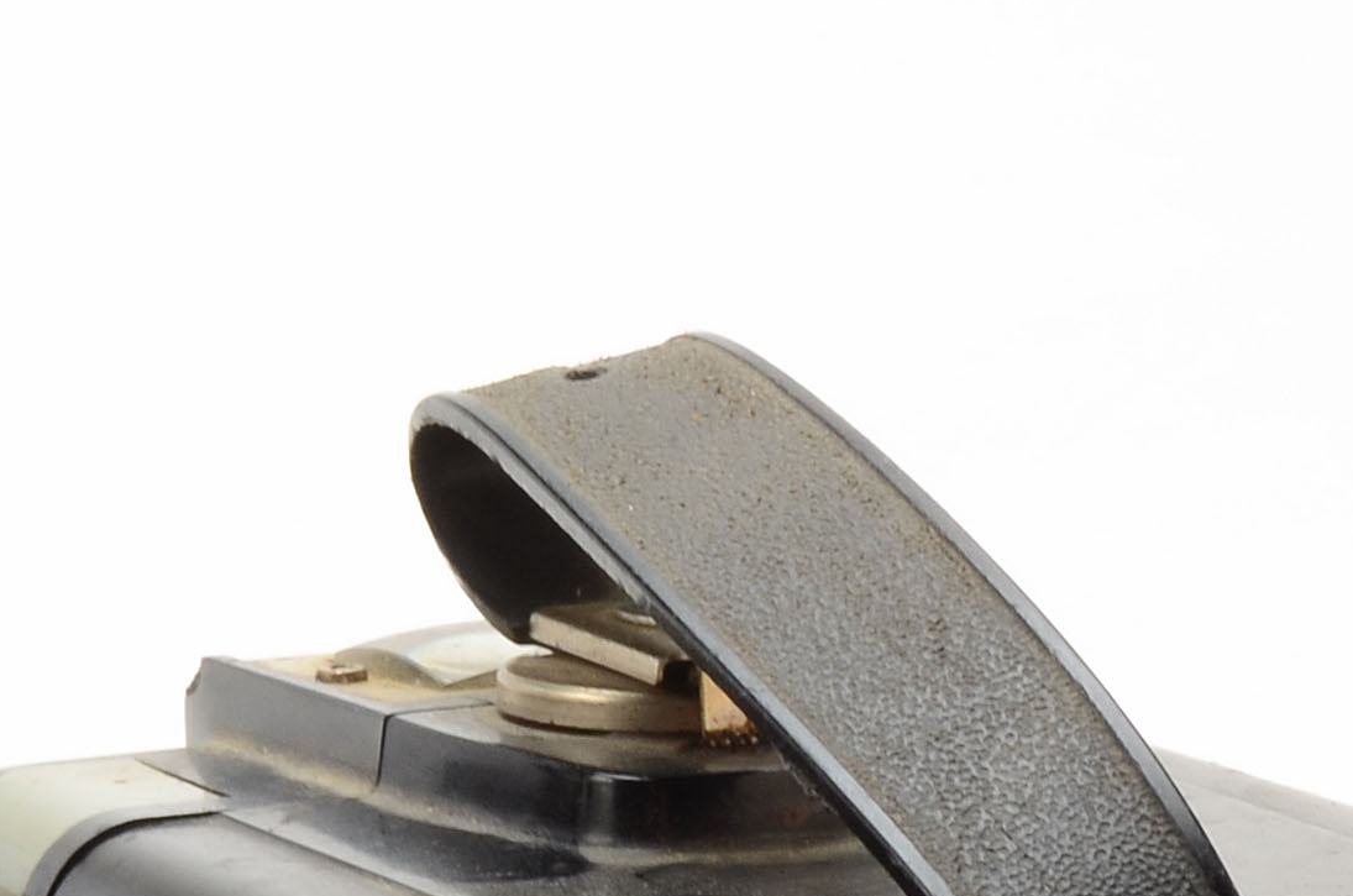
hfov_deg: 12.7
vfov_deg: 8.3
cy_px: 1270
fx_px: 6075
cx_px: 925
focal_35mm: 162
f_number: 18
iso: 100
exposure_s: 1/160
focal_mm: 24
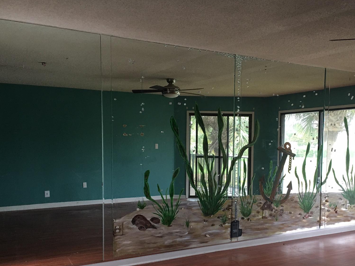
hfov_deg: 47.5
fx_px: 400
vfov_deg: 36.5
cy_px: 177
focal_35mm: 39
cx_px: 216
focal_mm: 4.15
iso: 40
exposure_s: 1/30
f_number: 2.2
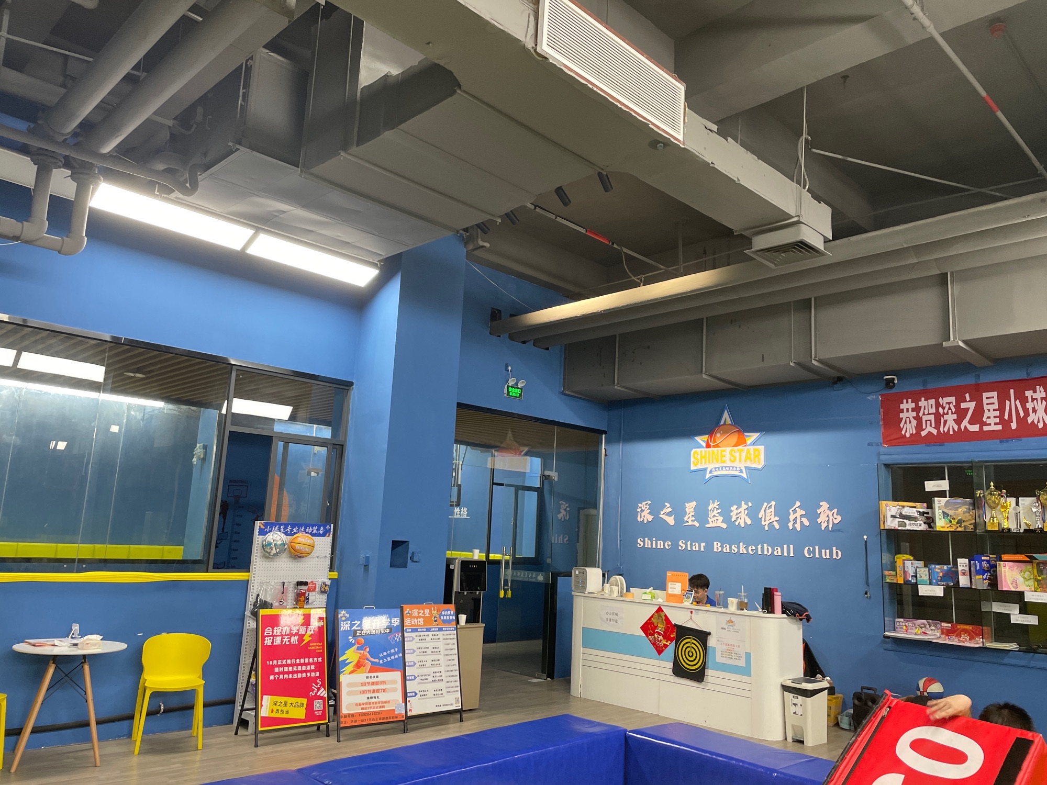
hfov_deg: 67.3
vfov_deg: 53.1
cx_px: 524
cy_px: 392
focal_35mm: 26
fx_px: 786
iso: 125
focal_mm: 4.2
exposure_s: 1/62
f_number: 1.6
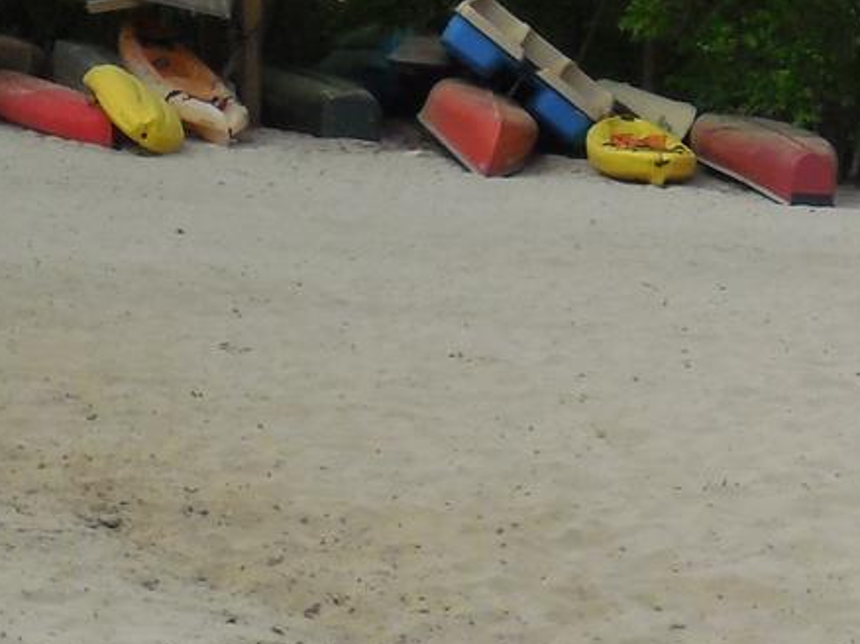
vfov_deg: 9.3
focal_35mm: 159
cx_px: 1341
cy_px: 216
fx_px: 3948
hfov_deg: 11.8
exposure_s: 1/1000
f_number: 3.9
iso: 125
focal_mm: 6
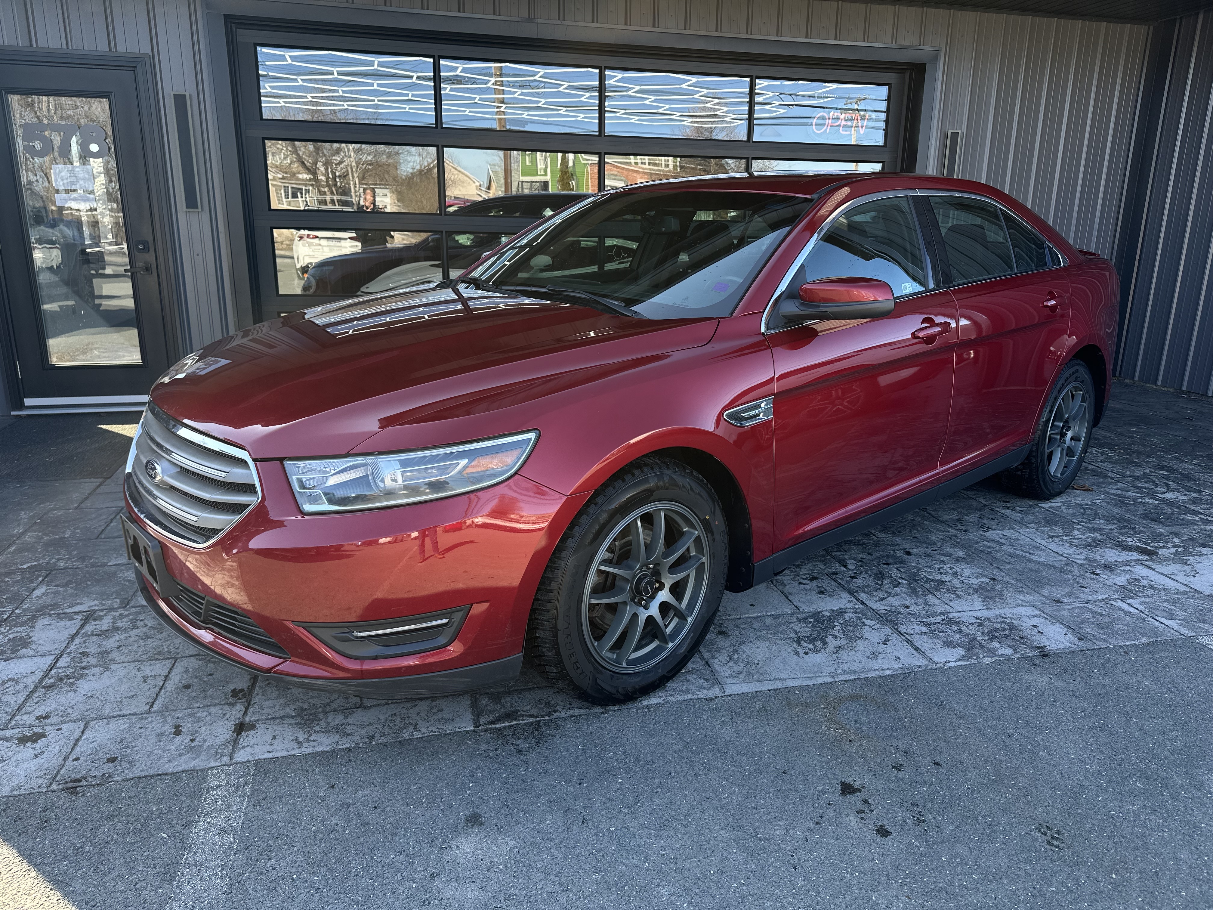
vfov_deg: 56.8
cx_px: 606
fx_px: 841
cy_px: 455
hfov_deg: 71.6
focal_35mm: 24
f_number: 1.78
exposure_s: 1/450
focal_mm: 6.86
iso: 80
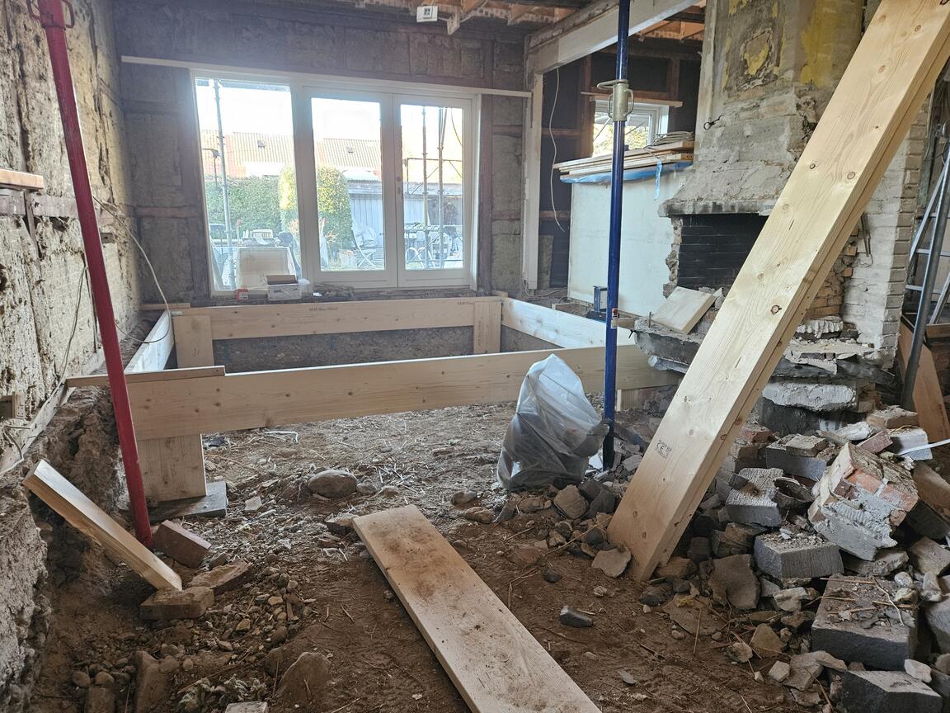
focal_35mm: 23
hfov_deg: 73.9
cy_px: 356
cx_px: 475
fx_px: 631
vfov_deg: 58.9
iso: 500
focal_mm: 5.4
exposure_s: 1/33.3
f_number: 1.8
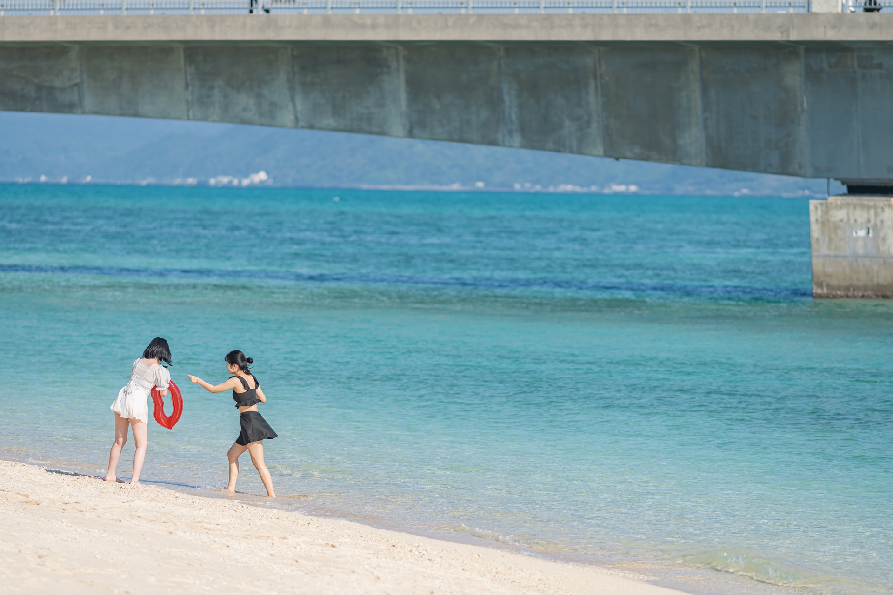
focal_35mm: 200
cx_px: 446
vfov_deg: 6.9
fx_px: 4961
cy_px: 298
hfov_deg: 10.3
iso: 100
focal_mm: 200
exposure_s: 1/2500
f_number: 3.2
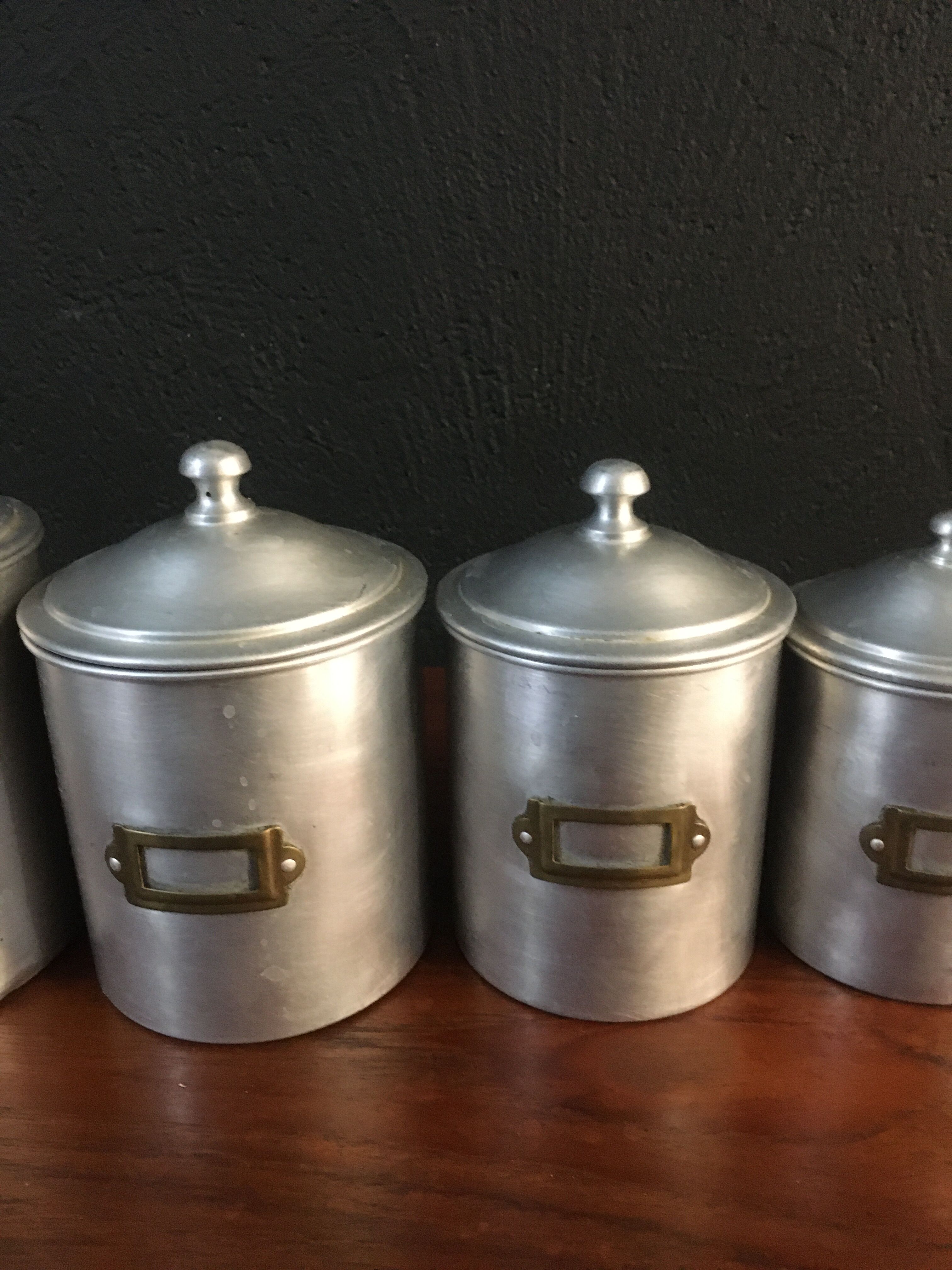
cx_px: 476
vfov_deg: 61.7
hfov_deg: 48.2
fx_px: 1063
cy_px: 635
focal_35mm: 29
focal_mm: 4.15
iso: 320
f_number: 2.2
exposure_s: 1/17
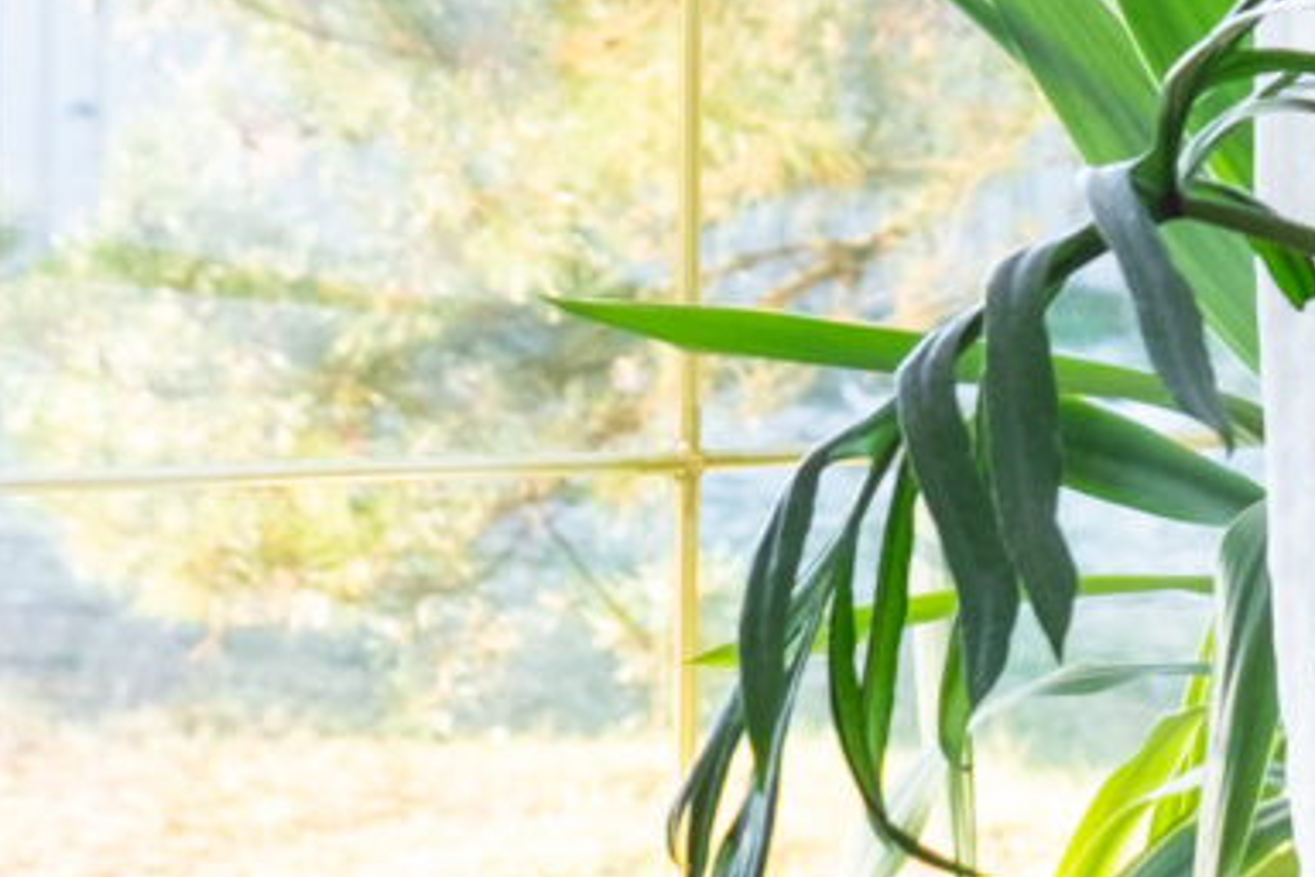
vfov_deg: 4.0
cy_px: 3
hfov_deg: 6.0
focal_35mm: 340
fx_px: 12418
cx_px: 1743
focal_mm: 34.2
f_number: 4
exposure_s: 1/60
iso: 250
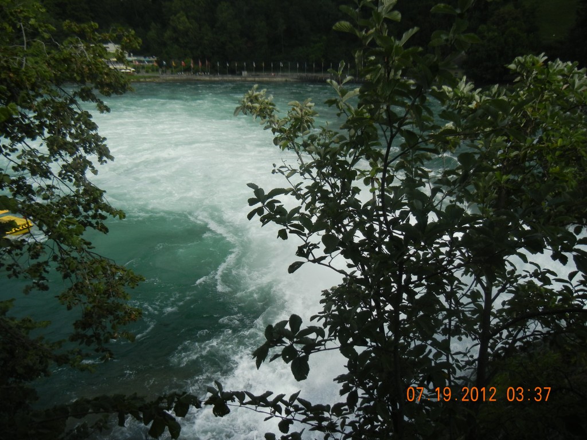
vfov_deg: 46.8
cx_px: 294
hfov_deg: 60.0
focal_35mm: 30
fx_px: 509
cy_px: 220
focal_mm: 5.4
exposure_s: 1/827
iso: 160
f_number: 7
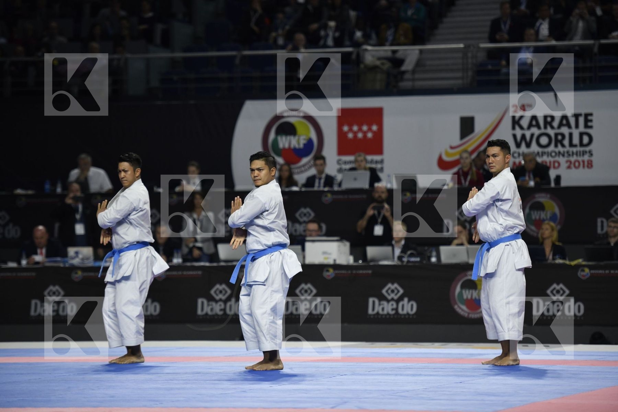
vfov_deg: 8.6
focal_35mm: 160
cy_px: 206
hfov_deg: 12.8
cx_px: 309
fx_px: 2746
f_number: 2.8
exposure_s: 1/800
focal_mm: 160
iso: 800
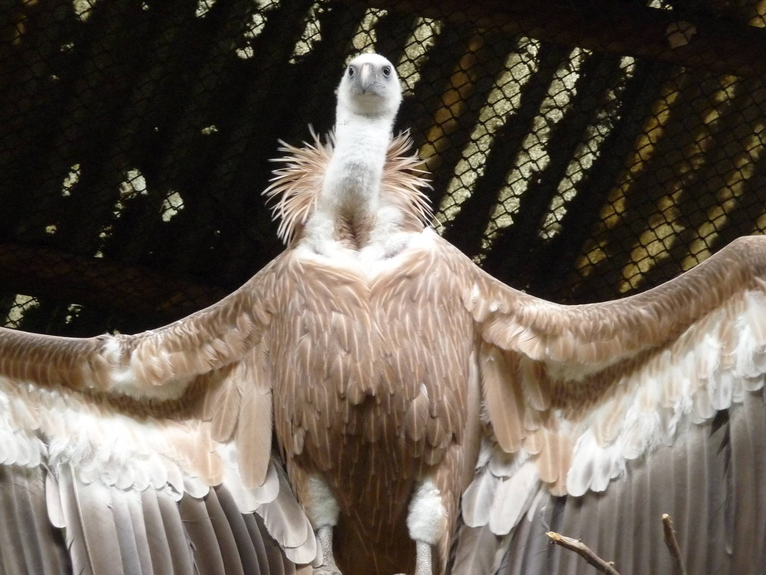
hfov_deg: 9.5
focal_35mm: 209
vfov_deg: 7.1
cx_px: 383
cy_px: 288
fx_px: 4625
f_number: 4.8
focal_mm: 32.3
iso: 400
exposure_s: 1/50
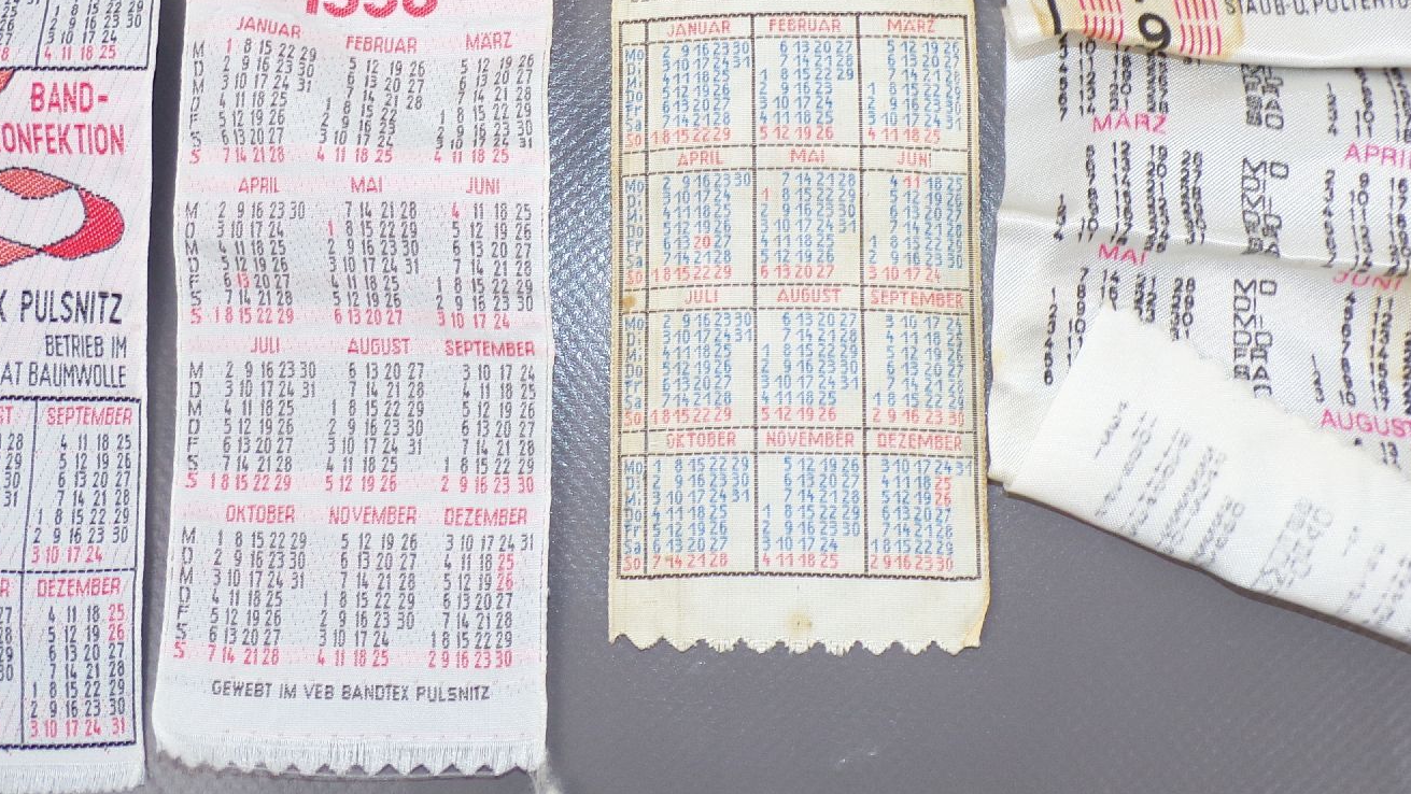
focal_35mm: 49
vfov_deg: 24.0
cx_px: 683
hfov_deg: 42.1
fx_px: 1834
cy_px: 144
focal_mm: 5.8
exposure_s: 1/38
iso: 80
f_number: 3.2
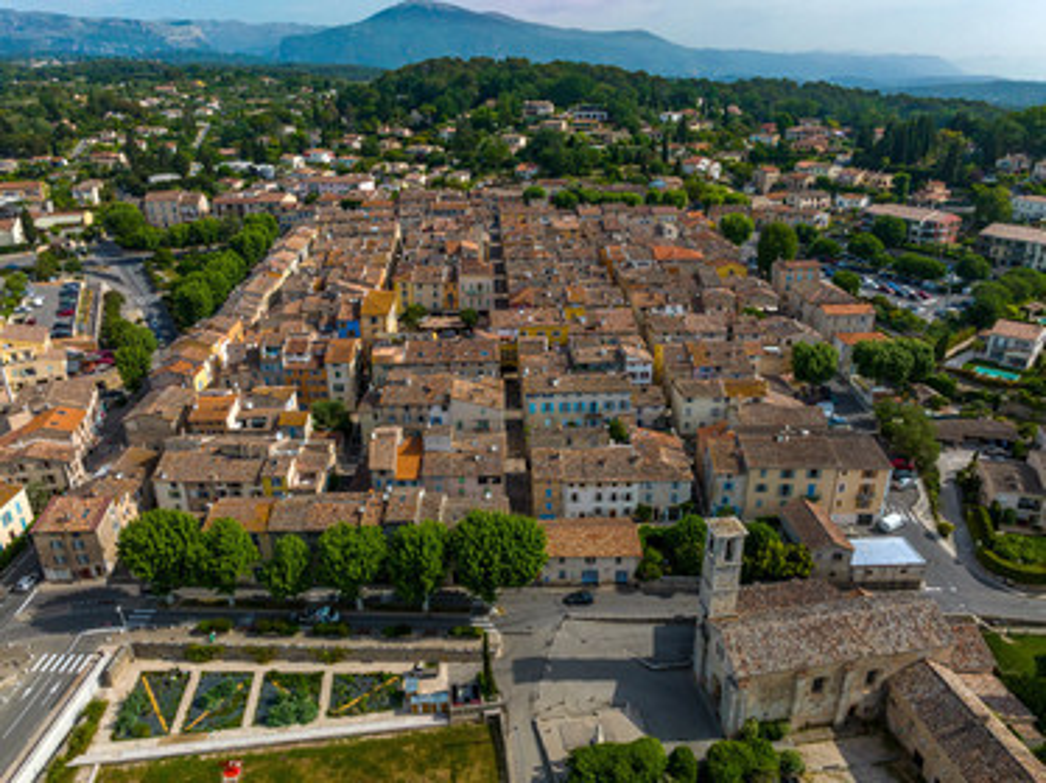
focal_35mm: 24
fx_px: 725
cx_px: 523
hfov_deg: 71.6
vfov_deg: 56.8
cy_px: 392
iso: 200
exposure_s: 1/800
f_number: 8
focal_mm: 12.3
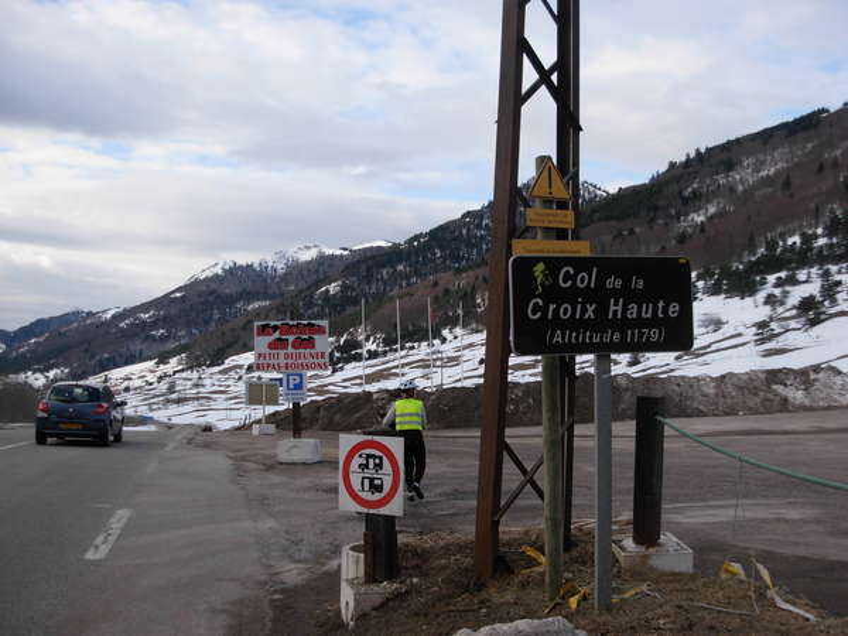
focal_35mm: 38
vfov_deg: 37.7
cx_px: 424
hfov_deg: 49.0
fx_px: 931
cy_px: 318
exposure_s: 1/609
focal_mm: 6.3
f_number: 2.9
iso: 79
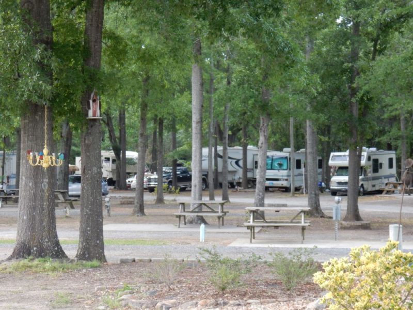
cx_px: 206
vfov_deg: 14.9
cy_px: 155
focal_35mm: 99
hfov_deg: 19.8
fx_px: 1181
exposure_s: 1/30
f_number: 5.3
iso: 160
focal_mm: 17.6
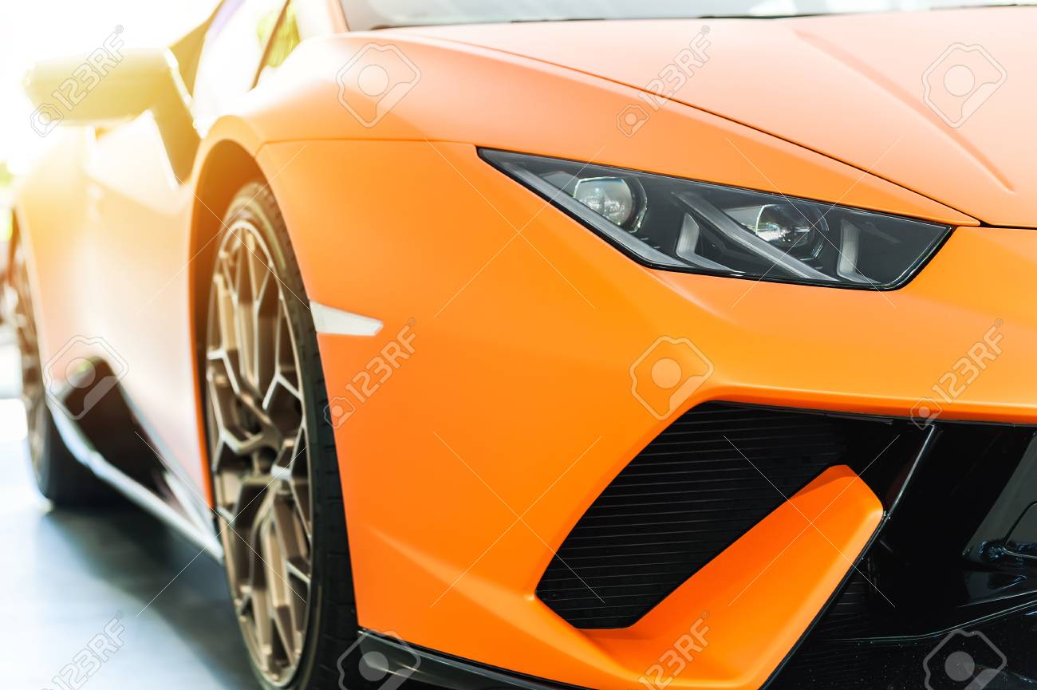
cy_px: 345
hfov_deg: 28.9
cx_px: 518
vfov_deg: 19.4
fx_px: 2015
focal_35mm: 70
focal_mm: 70
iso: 400
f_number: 4
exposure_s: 1/60
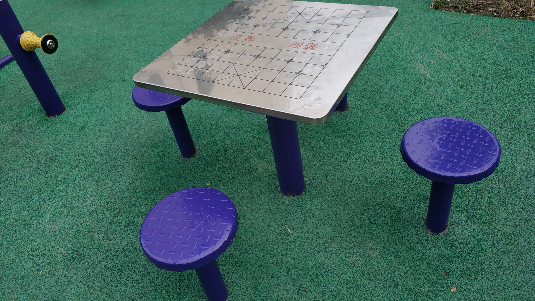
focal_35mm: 30
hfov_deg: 64.3
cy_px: 143
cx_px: 272
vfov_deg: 38.9
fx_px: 426
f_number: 1.8
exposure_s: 1/580
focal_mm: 3.82
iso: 100
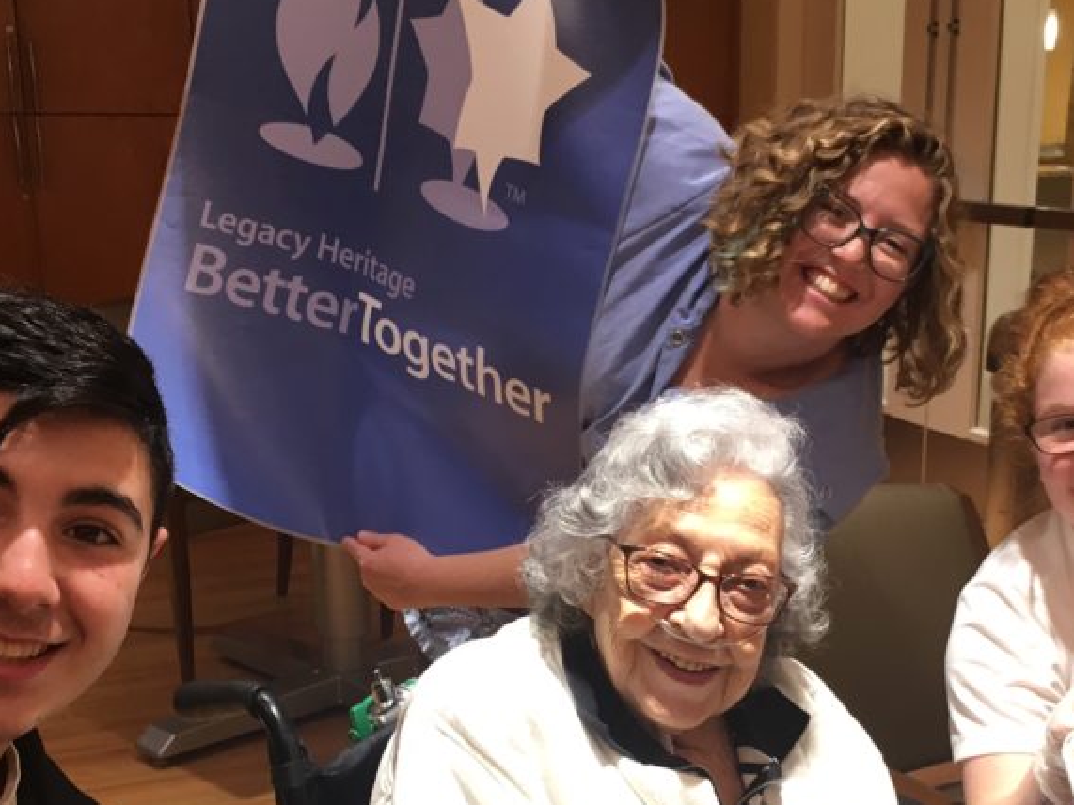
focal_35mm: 52
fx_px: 1613
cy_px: 529
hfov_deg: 36.7
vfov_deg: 27.9
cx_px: 649
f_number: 2.2
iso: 64
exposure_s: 1/30
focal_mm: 4.15
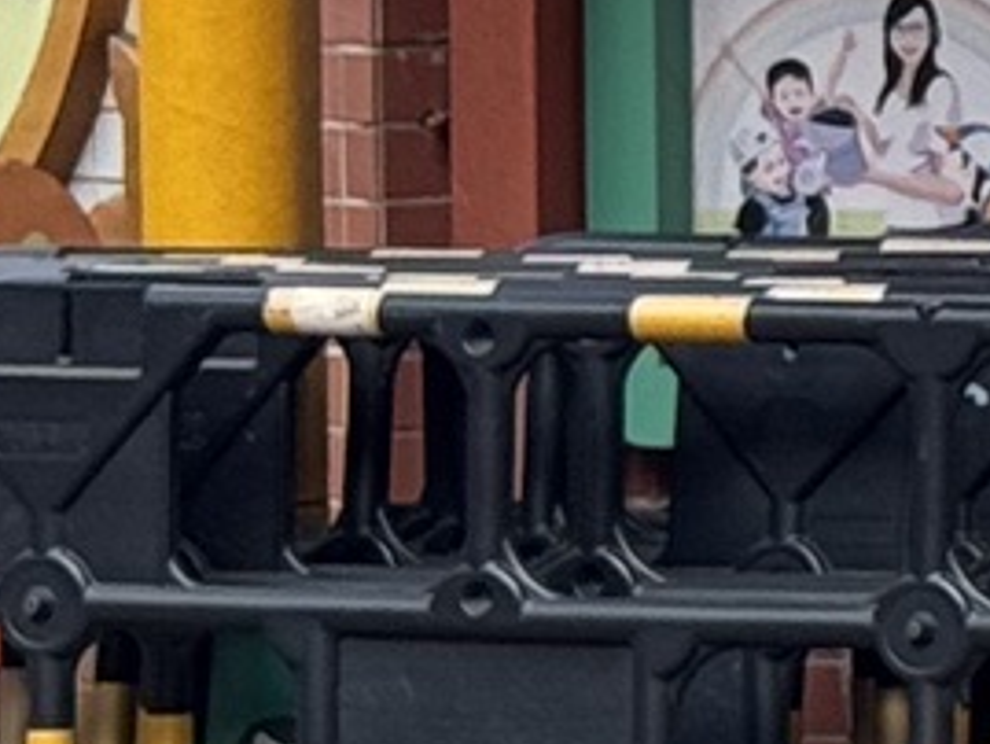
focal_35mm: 357
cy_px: -92
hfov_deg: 5.1
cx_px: 3625
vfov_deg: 4.2
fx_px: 10215
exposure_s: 1/390
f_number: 1.78
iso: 64
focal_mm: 6.76
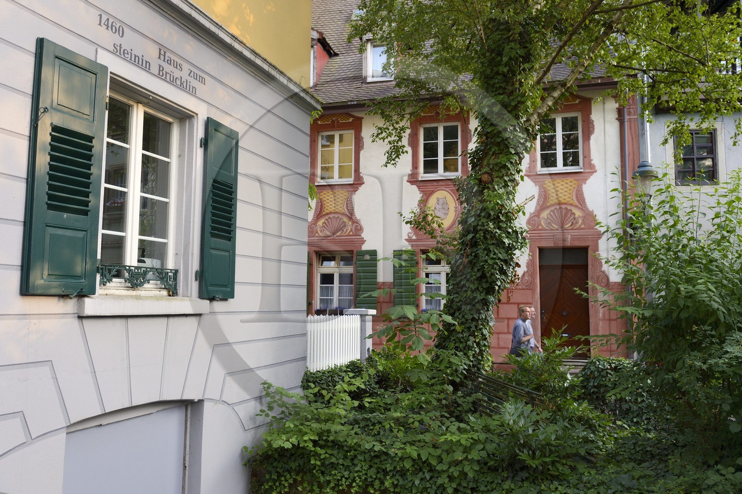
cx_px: 371
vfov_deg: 42.3
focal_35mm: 31
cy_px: 247
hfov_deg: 60.3
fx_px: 638
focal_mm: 31
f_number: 5.6
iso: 800
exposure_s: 1/160
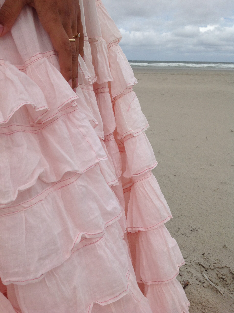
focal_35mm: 35
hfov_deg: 40.6
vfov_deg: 52.7
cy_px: 156
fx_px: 316
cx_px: 117
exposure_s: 1/3367
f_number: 2.4
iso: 50
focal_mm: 4.28
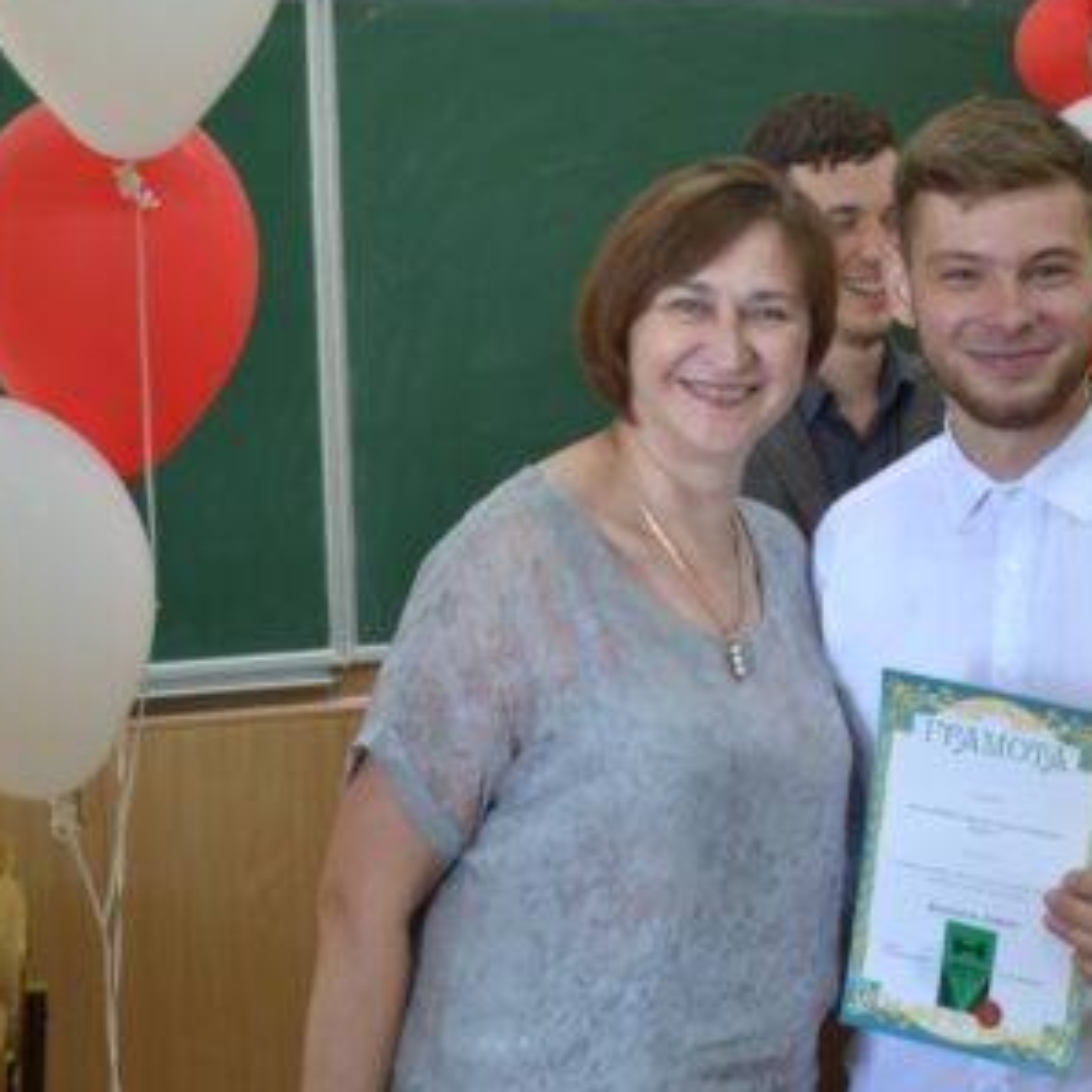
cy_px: 596
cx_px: 981
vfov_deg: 17.8
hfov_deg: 17.5
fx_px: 3495
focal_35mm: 98
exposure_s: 1/15
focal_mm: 35
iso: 450
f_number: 5
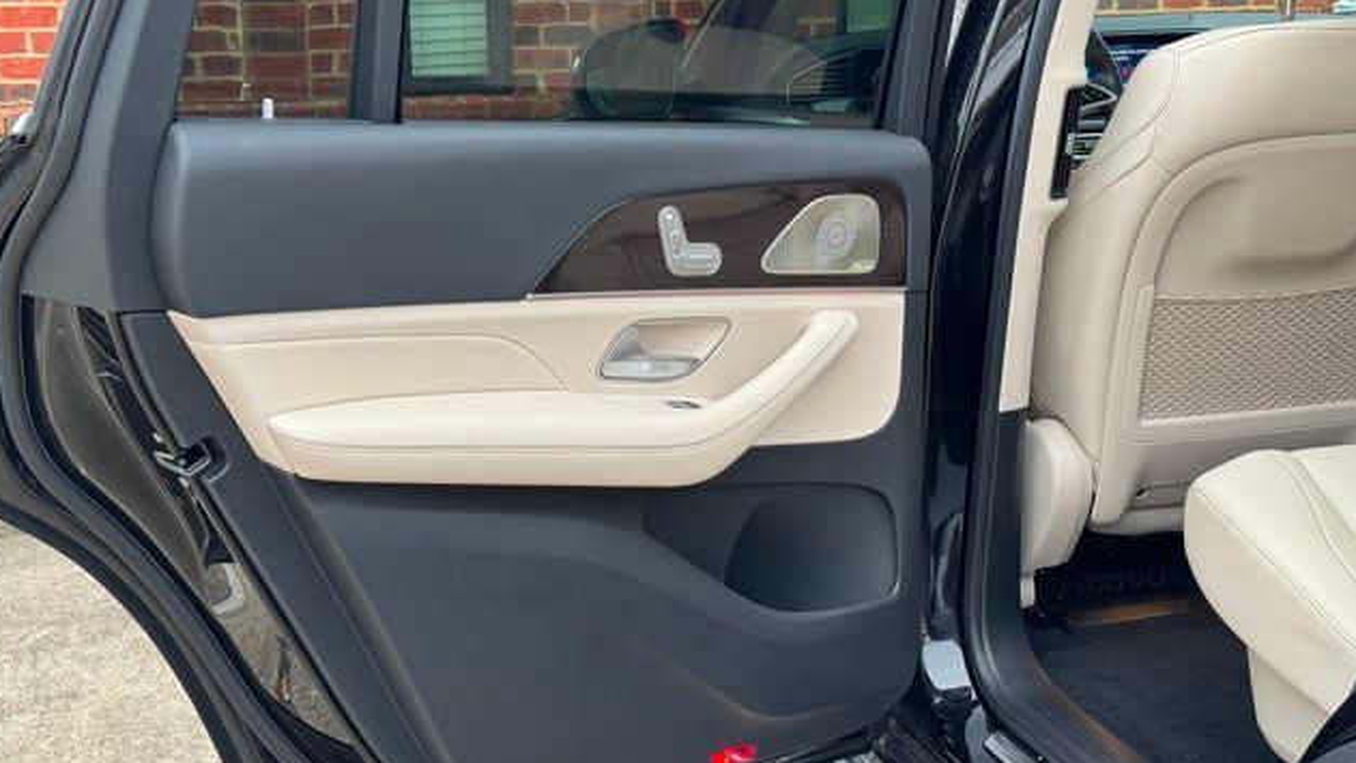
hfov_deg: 39.2
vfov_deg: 22.6
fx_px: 1906
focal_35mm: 53
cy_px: 290
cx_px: 673
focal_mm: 6.76
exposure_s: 1/102
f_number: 1.78
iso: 100
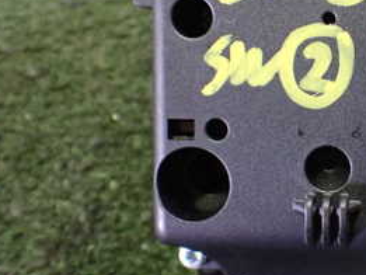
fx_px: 730
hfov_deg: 26.8
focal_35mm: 69
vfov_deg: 21.2
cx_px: 358
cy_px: 83
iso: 1000
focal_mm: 5.4
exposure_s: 1/30
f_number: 2.3
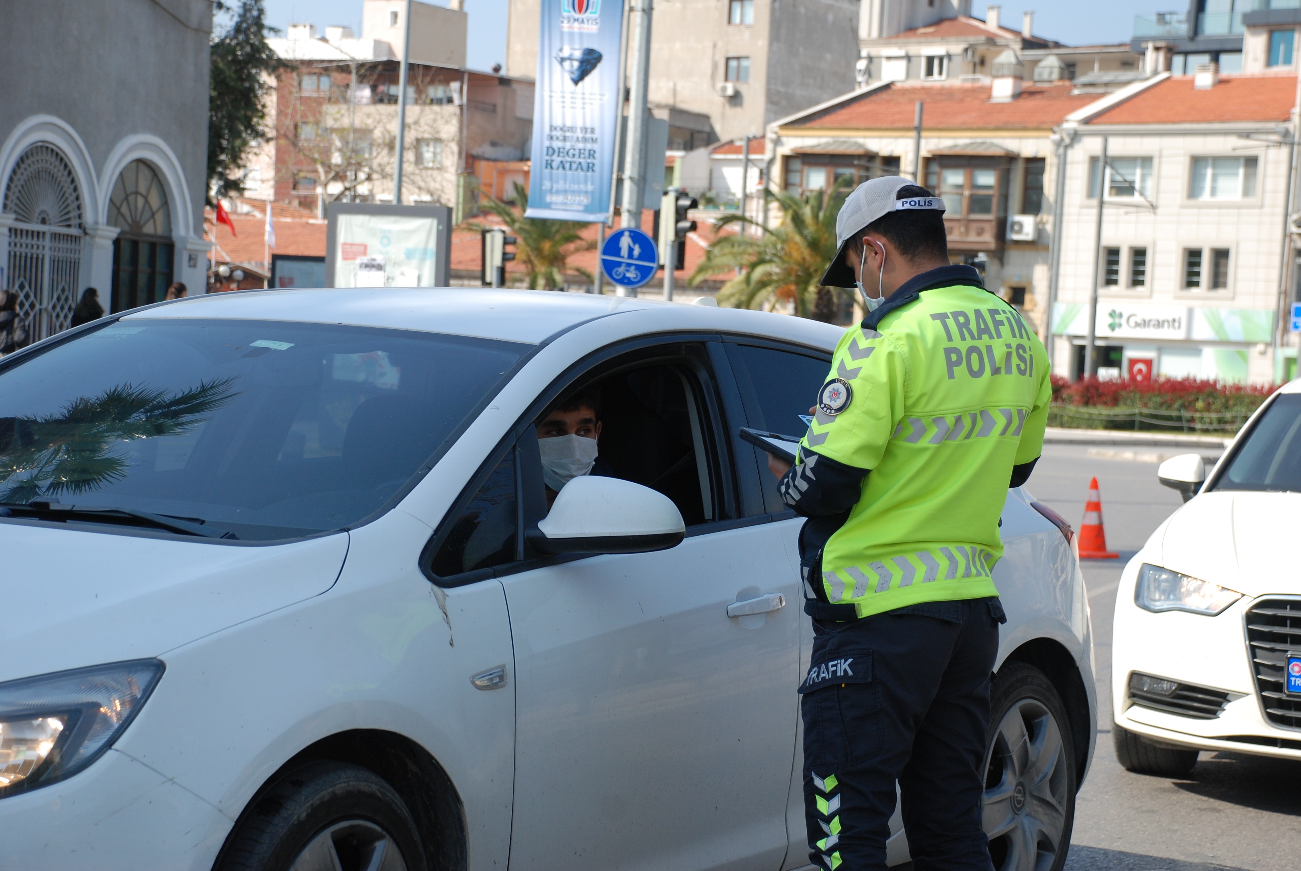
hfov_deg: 23.4
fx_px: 3148
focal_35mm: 87
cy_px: 436
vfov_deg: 15.8
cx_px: 650
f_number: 5.3
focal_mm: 58
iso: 200
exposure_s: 1/500
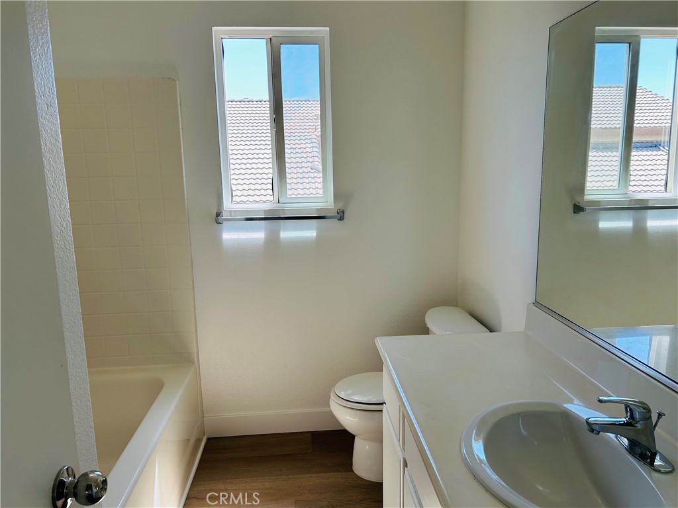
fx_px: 509
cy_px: 254
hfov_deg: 67.3
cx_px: 339
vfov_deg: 53.1
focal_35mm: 26
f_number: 1.5
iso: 50
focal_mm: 5.7
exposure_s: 1/359
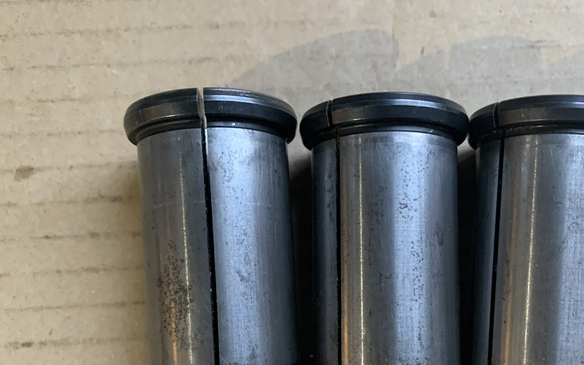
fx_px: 573
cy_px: 274
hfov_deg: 53.7
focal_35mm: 36
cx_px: 343
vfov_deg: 34.6
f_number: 1.8
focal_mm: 4.25
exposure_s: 1/60
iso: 320
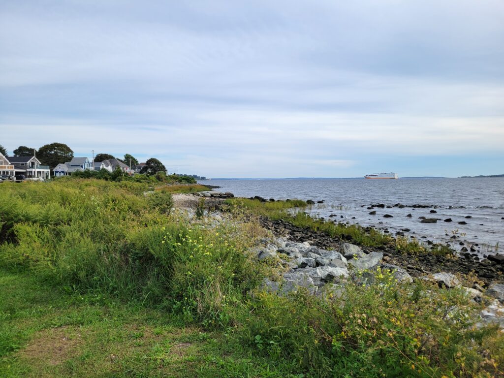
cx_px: 252
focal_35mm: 26
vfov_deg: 53.1
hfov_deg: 67.3
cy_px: 189
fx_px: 379
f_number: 1.8
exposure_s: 1/1809
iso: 40
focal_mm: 5.4
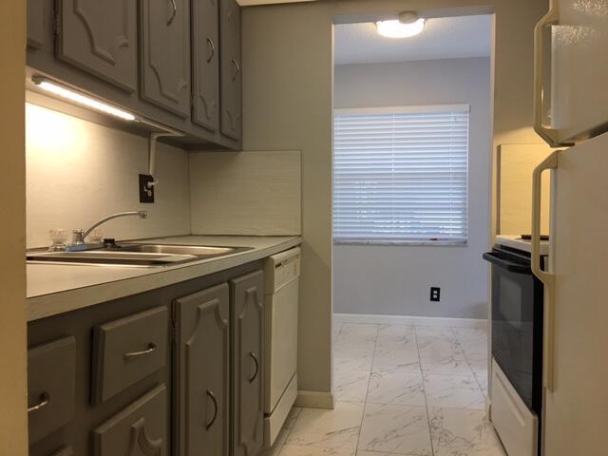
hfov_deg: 61.7
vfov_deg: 48.2
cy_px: 228
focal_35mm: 29
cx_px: 304
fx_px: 509
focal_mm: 4.15
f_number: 2.2
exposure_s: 1/30
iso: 40
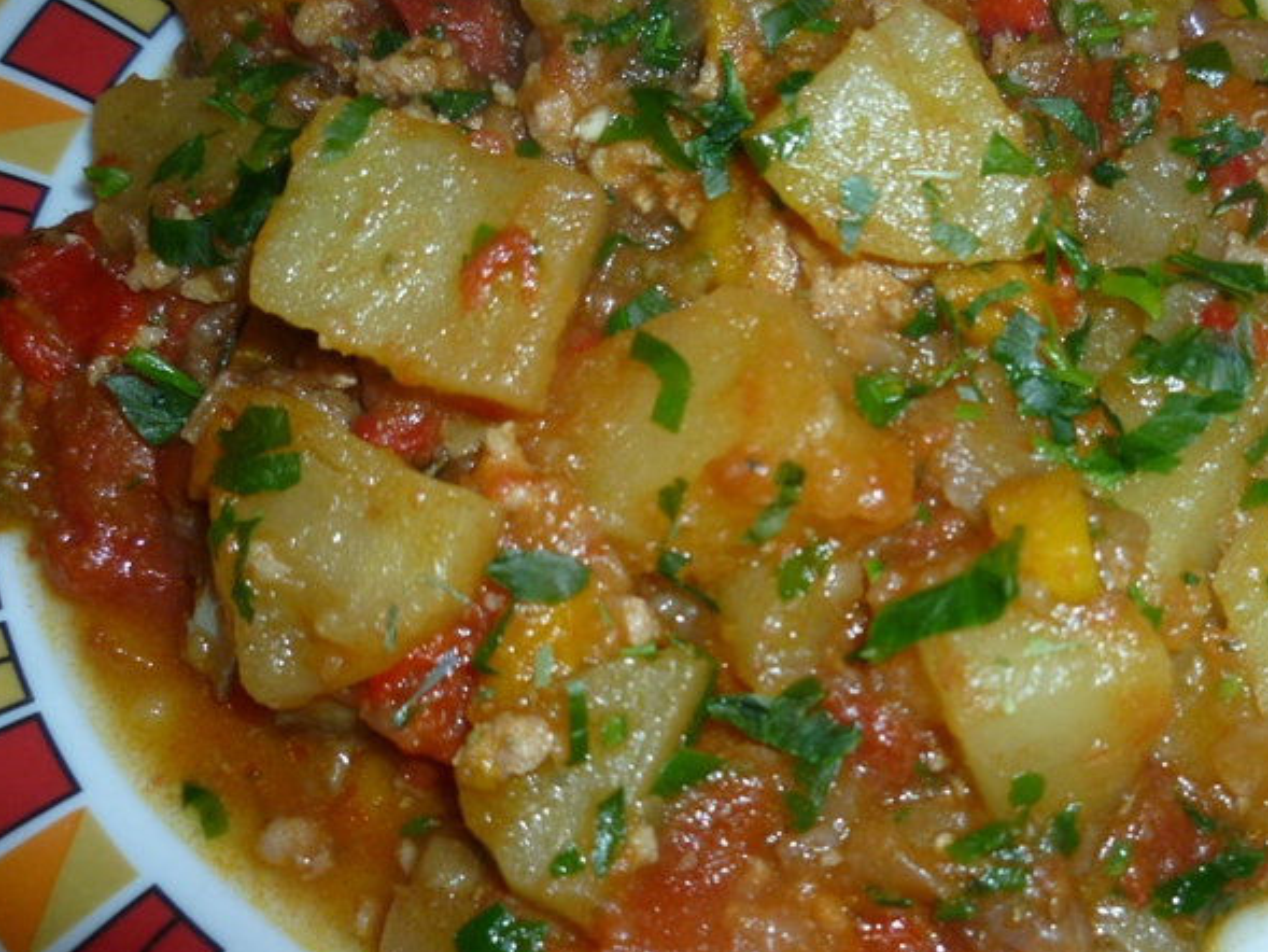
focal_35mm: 38
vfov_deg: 37.7
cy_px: 476
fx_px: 1392
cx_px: 747
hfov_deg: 48.7
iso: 125
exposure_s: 1/30
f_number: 2.8
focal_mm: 5
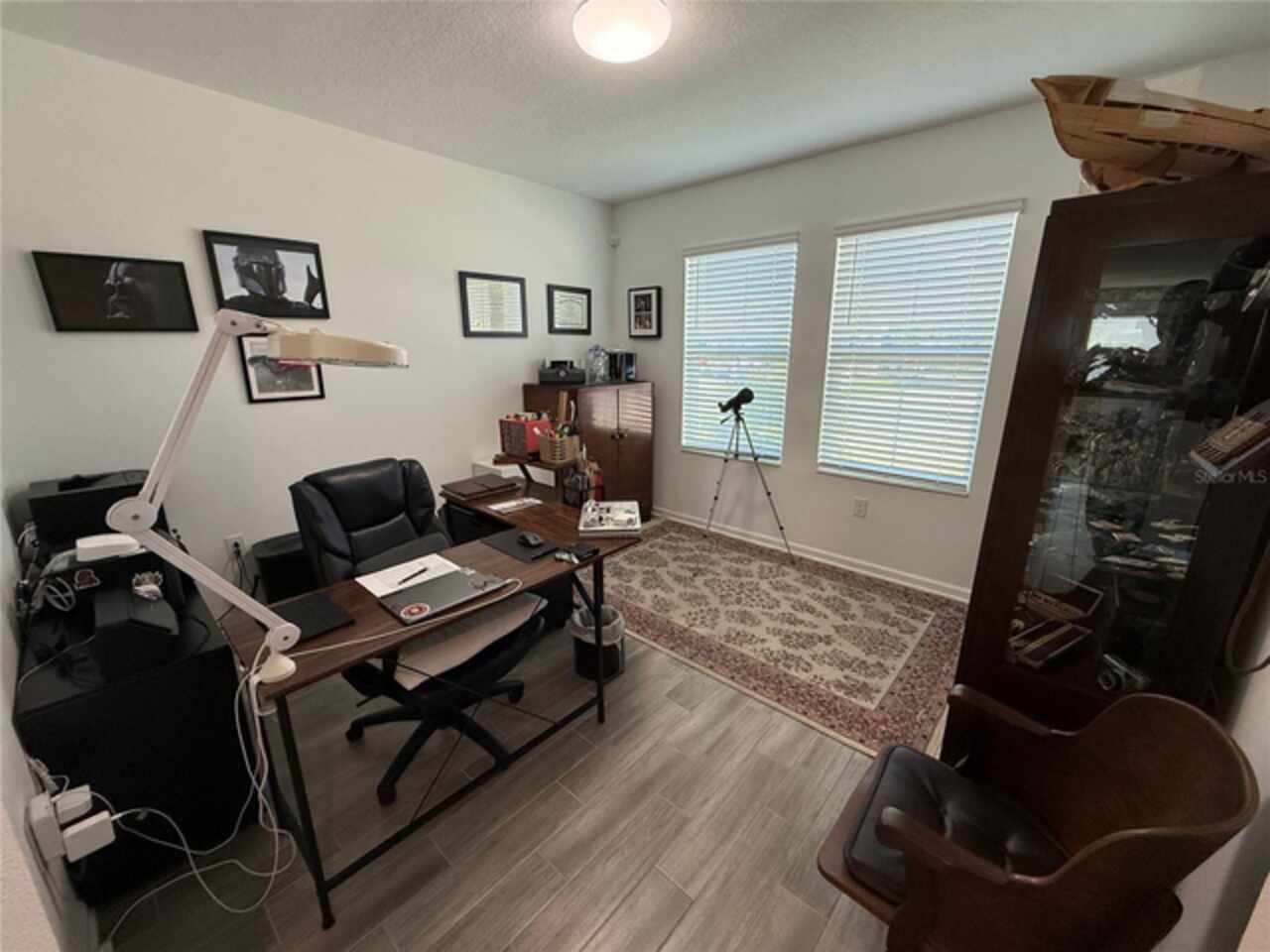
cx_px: 635
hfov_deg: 102.1
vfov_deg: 85.7
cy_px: 476
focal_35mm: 14
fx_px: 514
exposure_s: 1/120
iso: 200
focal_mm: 2.22
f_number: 2.2
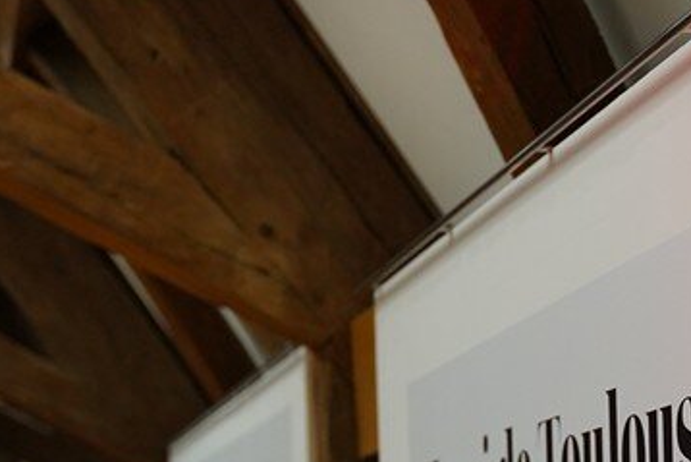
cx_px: 425
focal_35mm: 126
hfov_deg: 16.2
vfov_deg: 10.6
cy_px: 612
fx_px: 2419
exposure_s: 1/500
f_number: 2.8
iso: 2500
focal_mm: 44
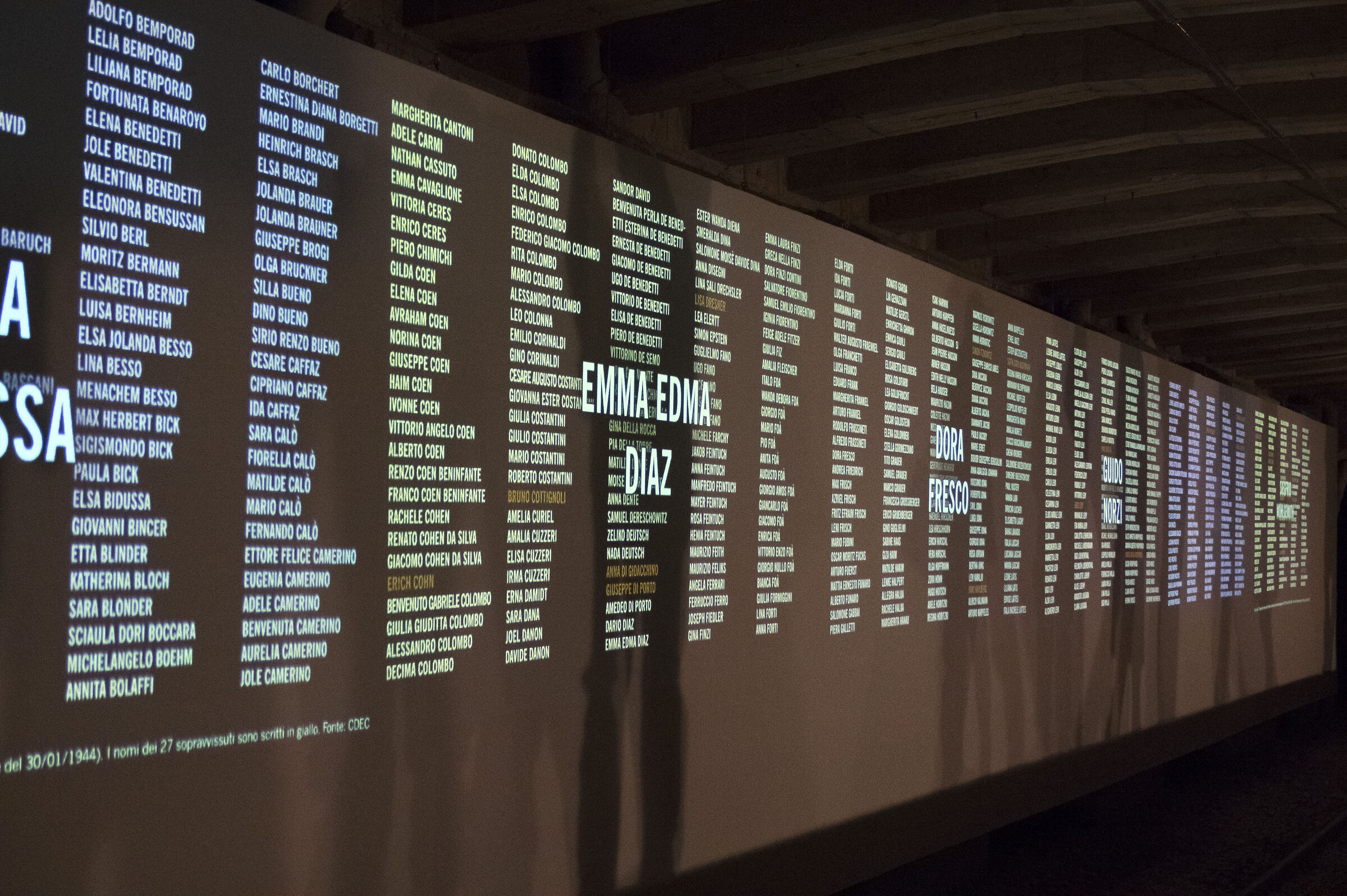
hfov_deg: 36.9
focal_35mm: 54
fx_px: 2019
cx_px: 674
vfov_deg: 25.0
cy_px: 448
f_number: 4
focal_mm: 36
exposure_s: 1/50
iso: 5000
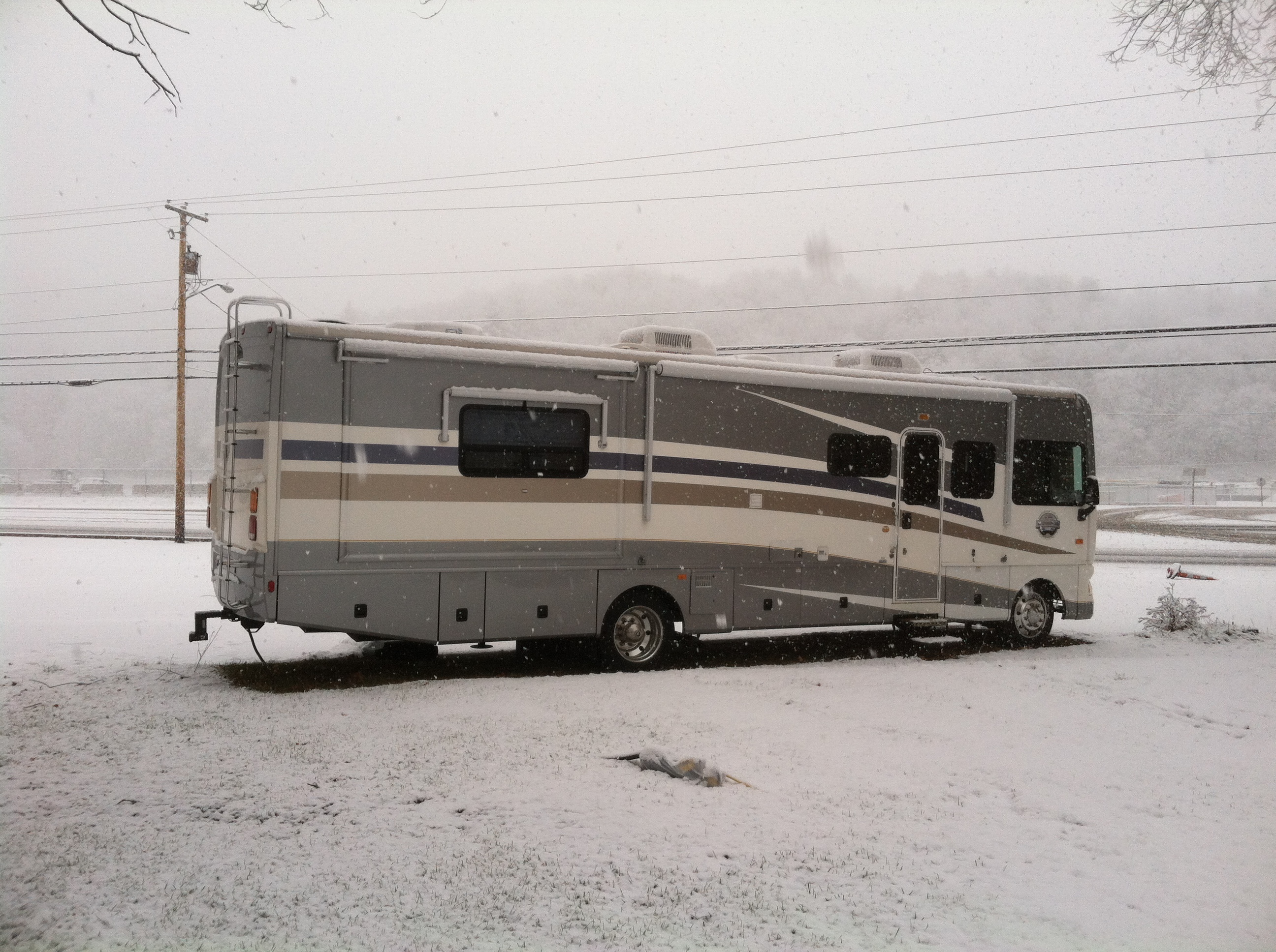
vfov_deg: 40.6
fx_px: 1288
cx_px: 638
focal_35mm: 35
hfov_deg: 52.7
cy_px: 476
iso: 80
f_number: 2.8
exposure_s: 1/323
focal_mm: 3.85
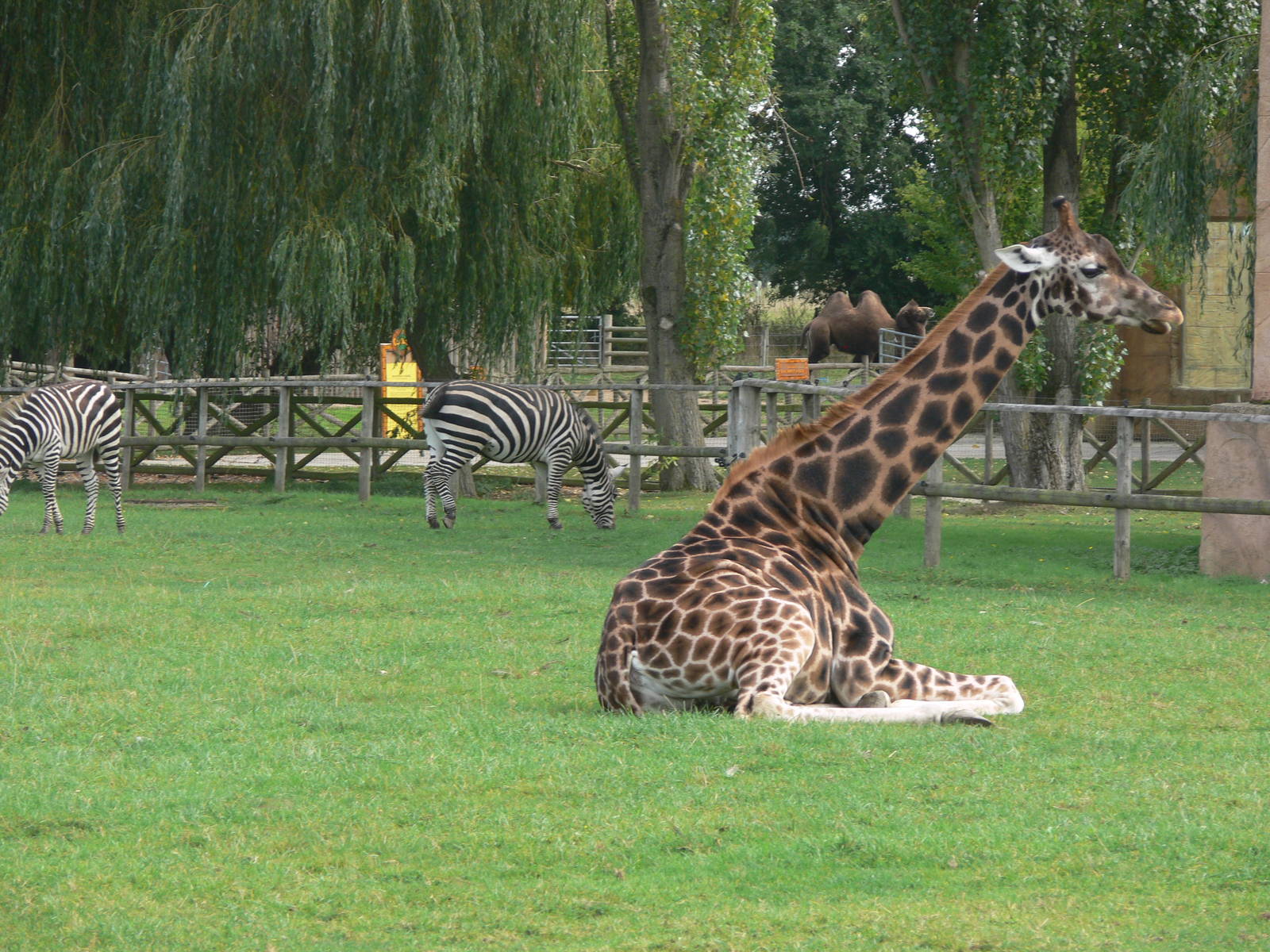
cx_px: 635
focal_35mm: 226
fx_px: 8292
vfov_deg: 6.6
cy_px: 476
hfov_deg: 8.8
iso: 80
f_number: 5.6
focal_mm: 47.8
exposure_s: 1/100
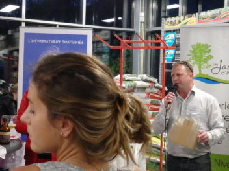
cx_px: 115
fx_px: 364
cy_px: 85
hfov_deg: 34.9
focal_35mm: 55
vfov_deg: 26.6
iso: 3200
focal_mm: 9.8
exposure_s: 1/80
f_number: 4.1
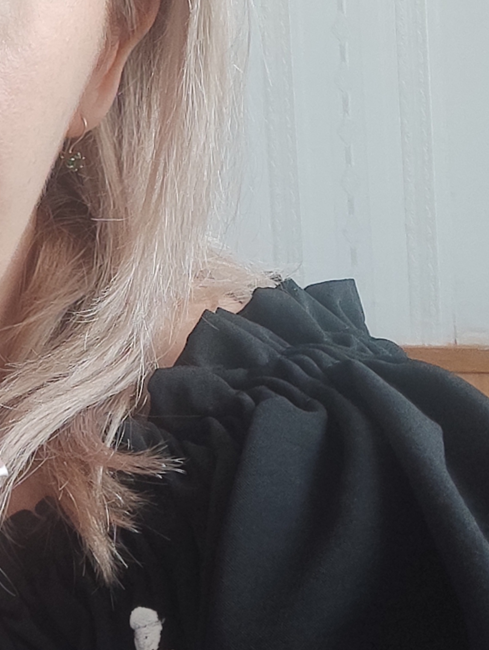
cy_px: 196
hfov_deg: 21.3
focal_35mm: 61
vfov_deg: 31.3
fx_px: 1147
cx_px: -182
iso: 60
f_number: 2.45
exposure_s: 1/100
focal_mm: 3.5
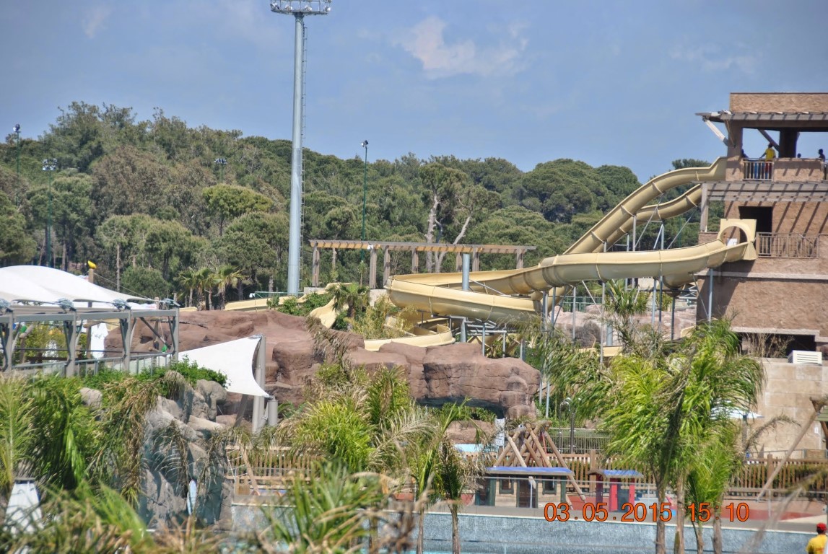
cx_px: 414
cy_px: 277
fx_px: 4145
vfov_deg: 7.7
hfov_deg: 11.4
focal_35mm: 180
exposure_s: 1/500
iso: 100
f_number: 5.6
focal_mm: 120
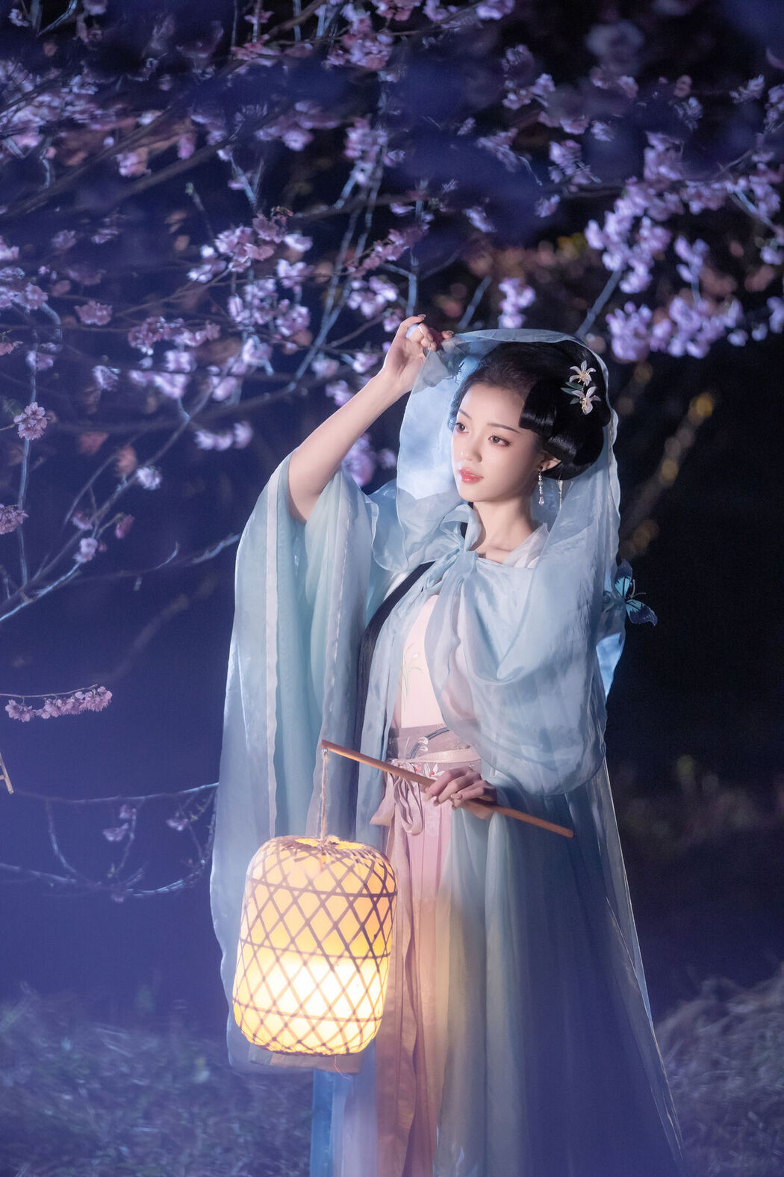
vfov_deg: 12.2
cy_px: 588
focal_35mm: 168
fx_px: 5488
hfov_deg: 8.2
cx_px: 392
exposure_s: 1/200
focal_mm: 168
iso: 4000
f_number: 2.8
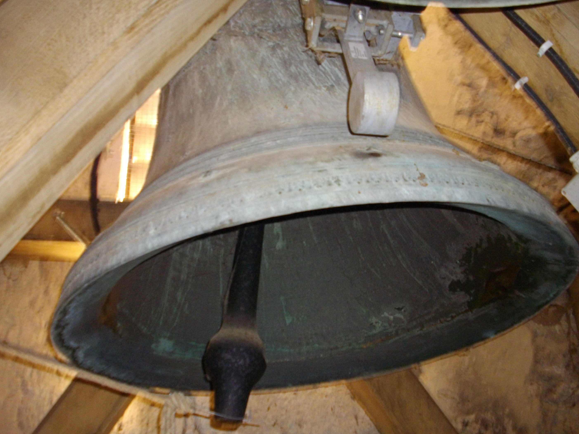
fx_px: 719
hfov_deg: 43.8
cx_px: 307
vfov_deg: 33.6
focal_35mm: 43
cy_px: 232
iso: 200
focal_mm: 6.2
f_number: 2.8
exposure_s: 1/8
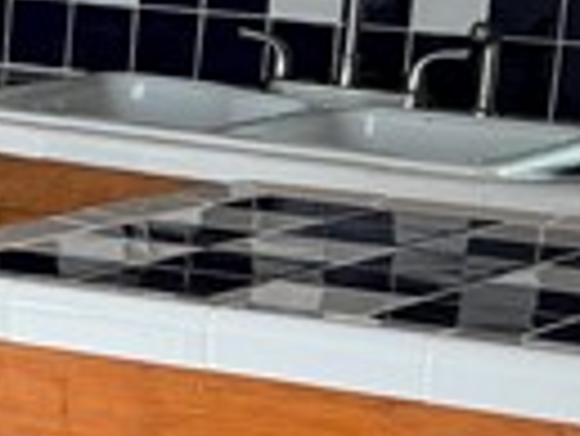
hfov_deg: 10.1
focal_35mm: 190
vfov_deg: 7.8
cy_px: 472
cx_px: -252
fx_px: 3186
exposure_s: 1/60
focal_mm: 6.76
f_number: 1.78
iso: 320
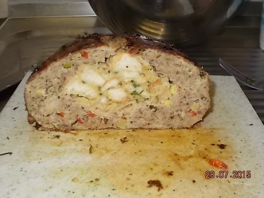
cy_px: 99
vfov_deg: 29.1
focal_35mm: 50
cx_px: 132
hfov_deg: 38.2
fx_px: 381
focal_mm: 9
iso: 200
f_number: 4.5
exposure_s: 1/30
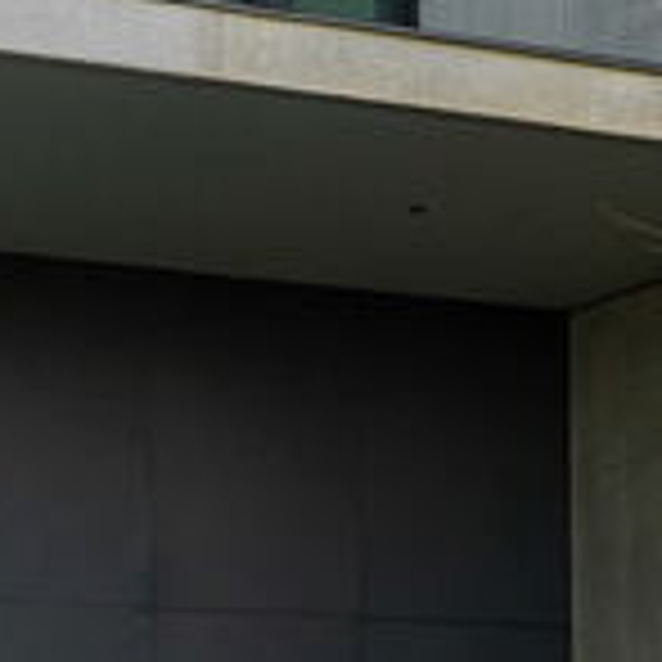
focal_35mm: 129
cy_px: 932
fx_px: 2791
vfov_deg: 12.9
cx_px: 86
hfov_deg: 13.4
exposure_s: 1/100
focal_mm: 29
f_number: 5
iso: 160
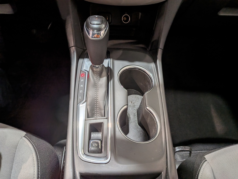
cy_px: 90
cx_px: 119
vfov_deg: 56.8
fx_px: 165
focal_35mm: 24
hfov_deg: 71.6
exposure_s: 1/109
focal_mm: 4.53
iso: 30
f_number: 1.7
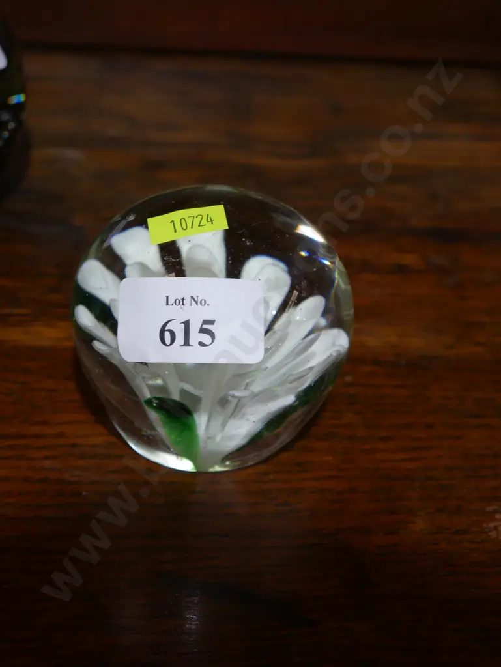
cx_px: 250
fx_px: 1465
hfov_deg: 19.4
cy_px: 334
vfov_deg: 25.6
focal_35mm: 76
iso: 640
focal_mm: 38
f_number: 5.5
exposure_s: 1/100
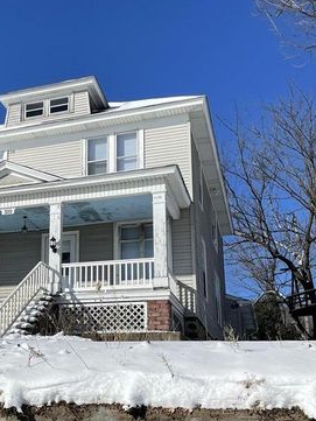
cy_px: 266
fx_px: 584
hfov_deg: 29.1
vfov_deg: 39.3
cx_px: 35
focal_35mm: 48
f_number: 1.6
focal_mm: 4.2
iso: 32
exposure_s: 1/7813
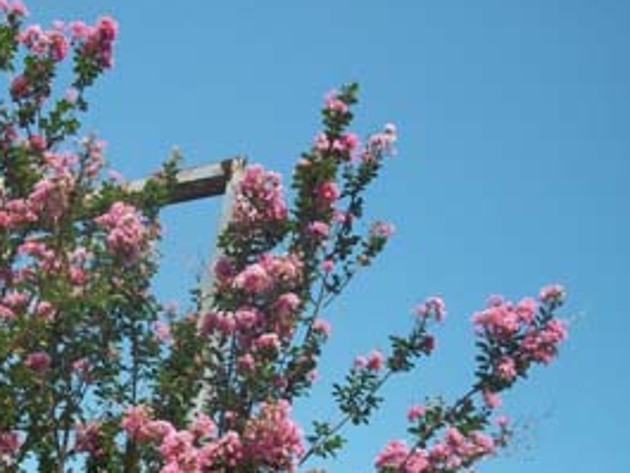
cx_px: 164
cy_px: 324
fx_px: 1038
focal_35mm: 57
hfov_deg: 33.2
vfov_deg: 25.5
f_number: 8
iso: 80
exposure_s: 1/160
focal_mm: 6.5
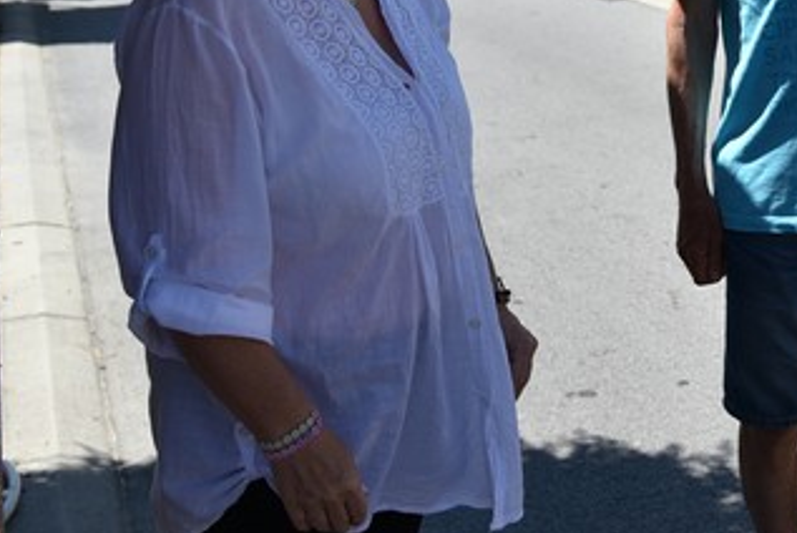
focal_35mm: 62
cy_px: 31
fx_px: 1374
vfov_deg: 21.4
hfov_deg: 30.4
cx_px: 772
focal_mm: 24
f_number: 4
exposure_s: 1/1600
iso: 200
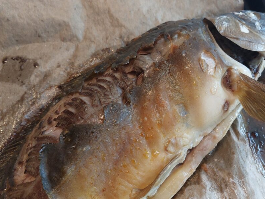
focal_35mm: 32
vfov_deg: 44.1
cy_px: 108
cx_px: 150
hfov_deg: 56.6
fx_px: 245
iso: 400
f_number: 1.8
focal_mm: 5.23
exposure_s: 1/33.3
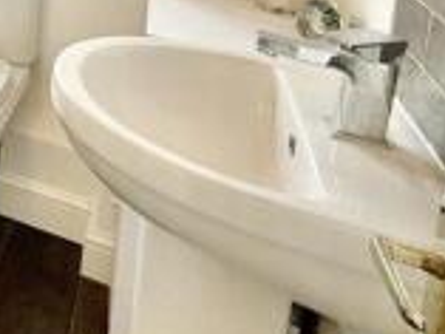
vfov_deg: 23.5
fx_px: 669
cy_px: -140
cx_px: -288
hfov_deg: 24.3
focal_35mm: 52
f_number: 2.2
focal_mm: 2.22
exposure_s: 1/100
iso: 200
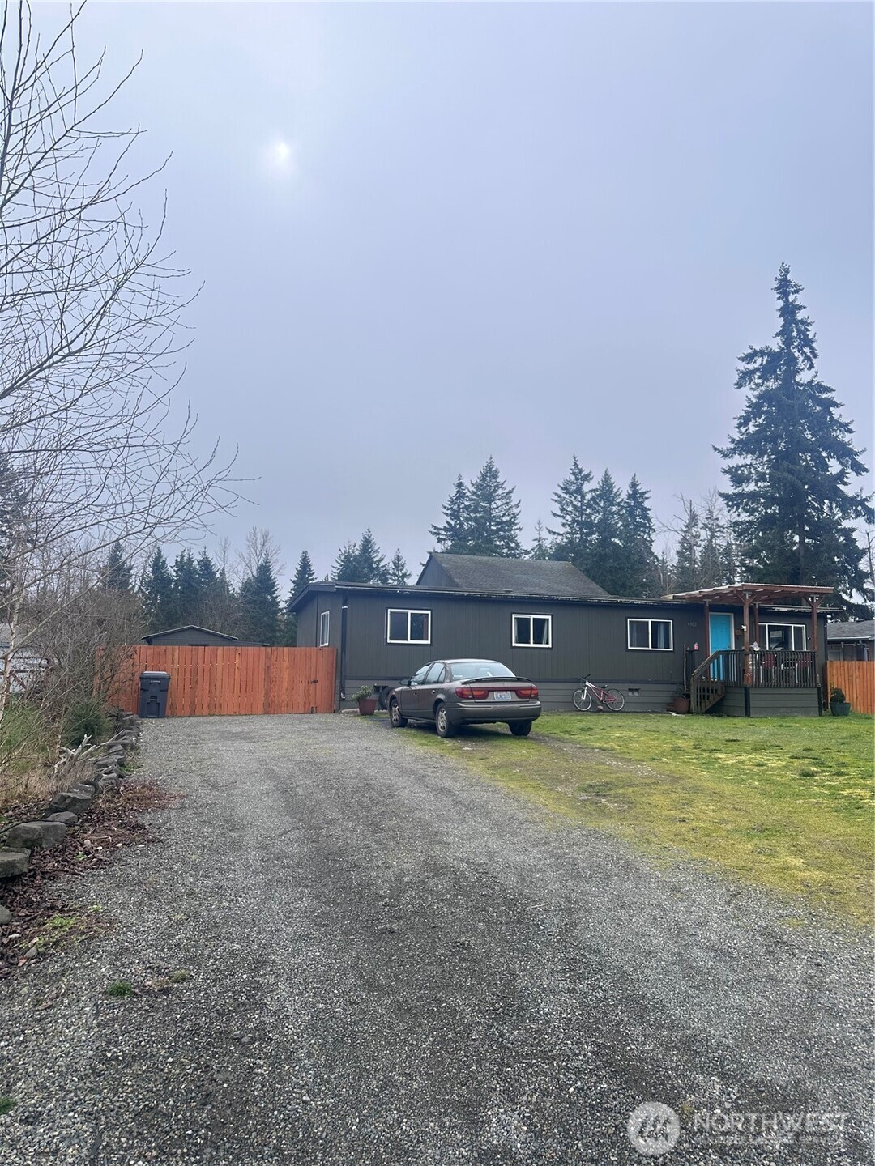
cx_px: 438
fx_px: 809
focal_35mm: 24
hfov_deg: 56.8
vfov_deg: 71.6
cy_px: 583
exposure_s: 1/659
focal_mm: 6.86
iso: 80
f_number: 1.78
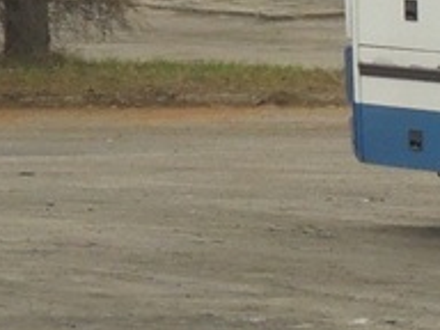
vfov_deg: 1.7
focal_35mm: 884
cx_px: 1118
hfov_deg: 2.2
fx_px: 11236
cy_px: 117
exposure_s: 1/200
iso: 720
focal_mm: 30.6
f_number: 5
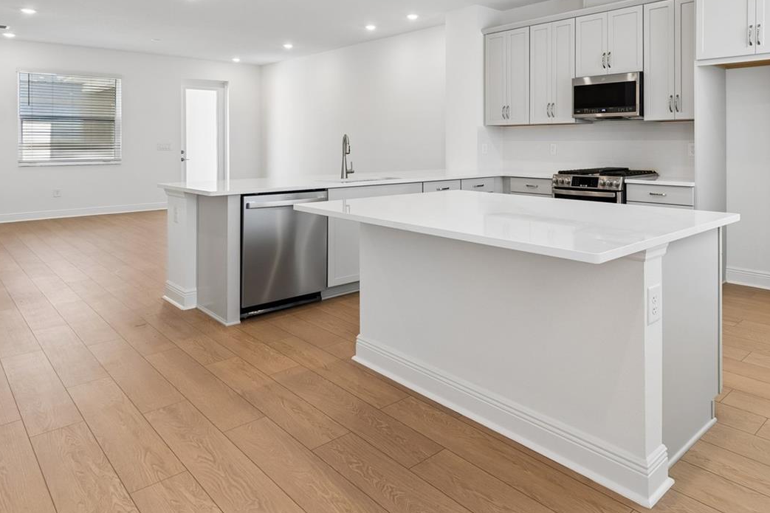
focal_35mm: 23
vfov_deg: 53.7
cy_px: 159
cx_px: 535
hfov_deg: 72.9
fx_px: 492
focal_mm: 10
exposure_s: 1/13
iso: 100
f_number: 7.1
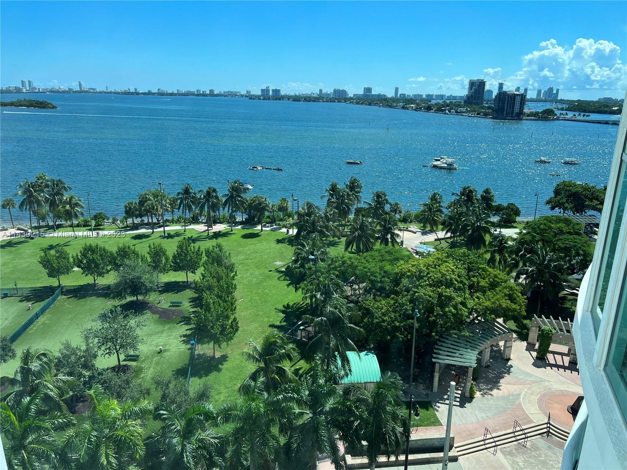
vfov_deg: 53.1
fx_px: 471
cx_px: 314
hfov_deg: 67.3
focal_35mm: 26
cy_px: 235
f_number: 1.5
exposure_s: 1/2762
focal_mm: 5.7
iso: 50
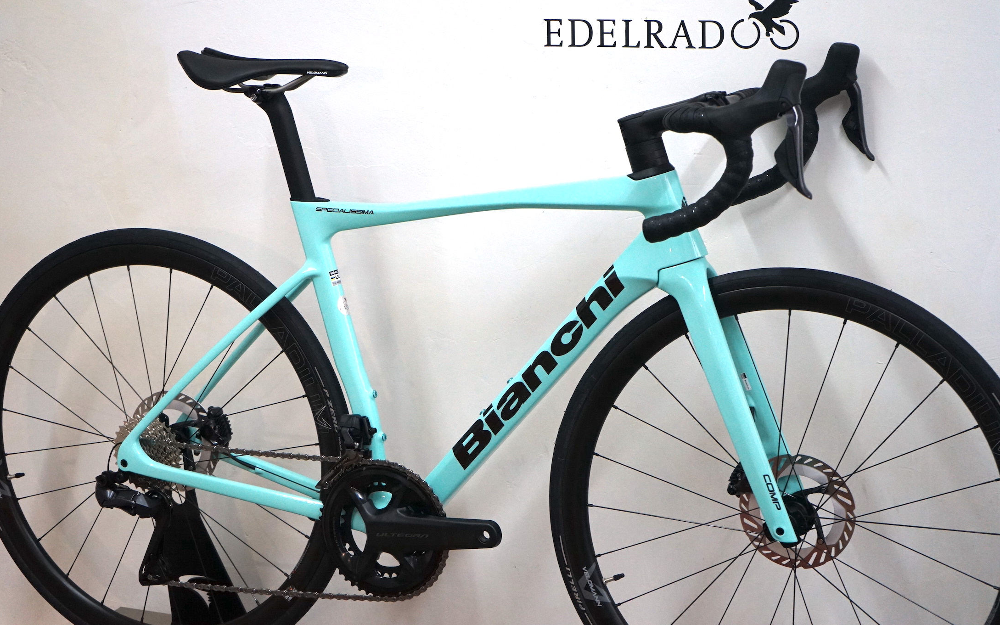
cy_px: 313
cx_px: 496
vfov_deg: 18.1
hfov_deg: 28.6
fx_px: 1962
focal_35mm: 72
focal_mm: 70
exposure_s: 1/160
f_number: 5.6
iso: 2500
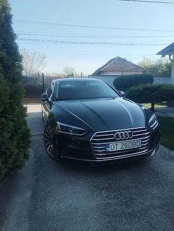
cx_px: 87
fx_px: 174
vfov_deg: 67.3
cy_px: 116
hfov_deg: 53.1
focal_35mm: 26
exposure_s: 1/829
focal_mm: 4.75
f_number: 1.8
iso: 100
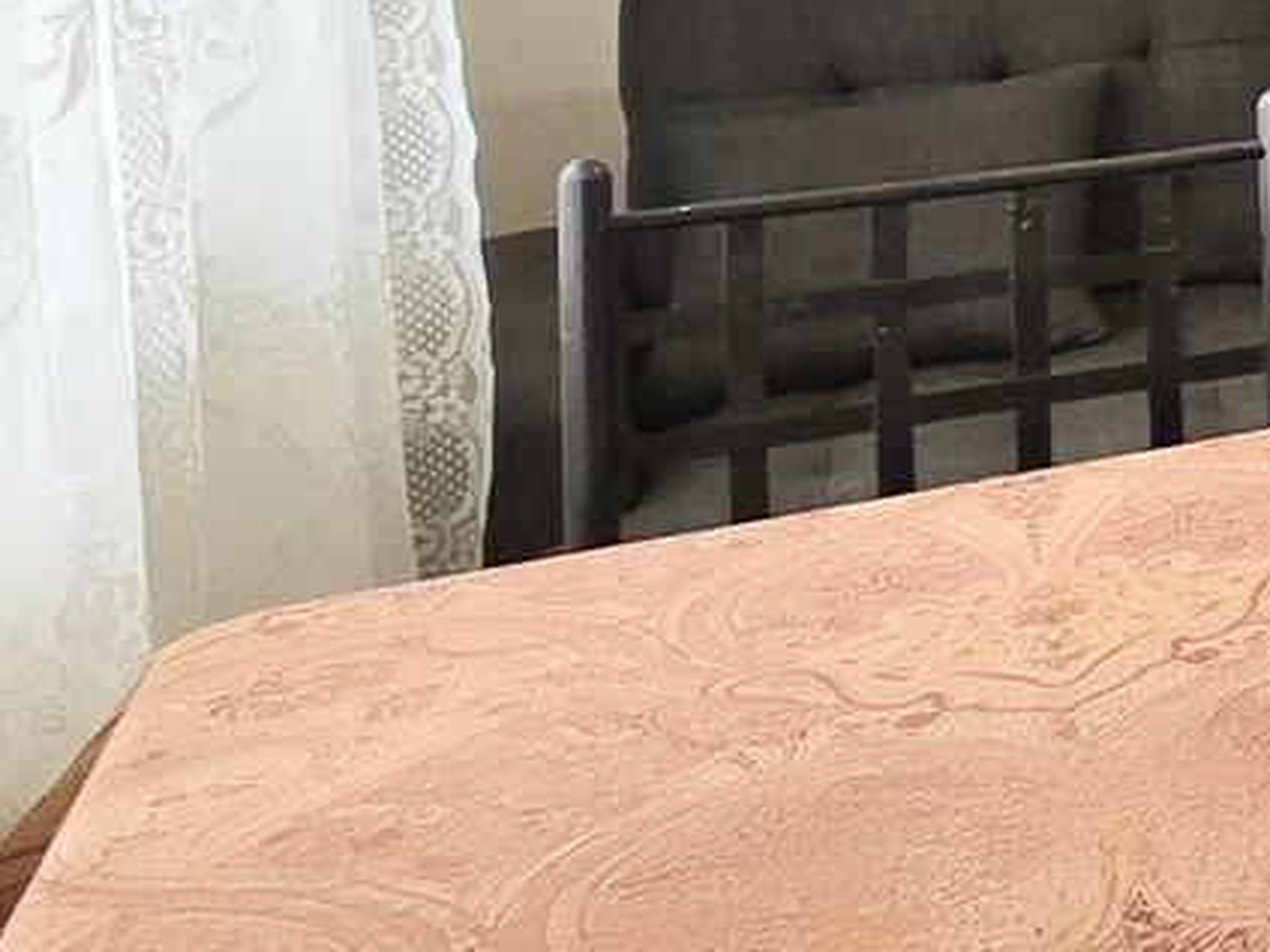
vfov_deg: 20.8
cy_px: -345
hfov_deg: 15.8
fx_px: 2311
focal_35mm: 63
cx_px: 2972
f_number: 2.2
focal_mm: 2.2
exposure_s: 1/60
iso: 160
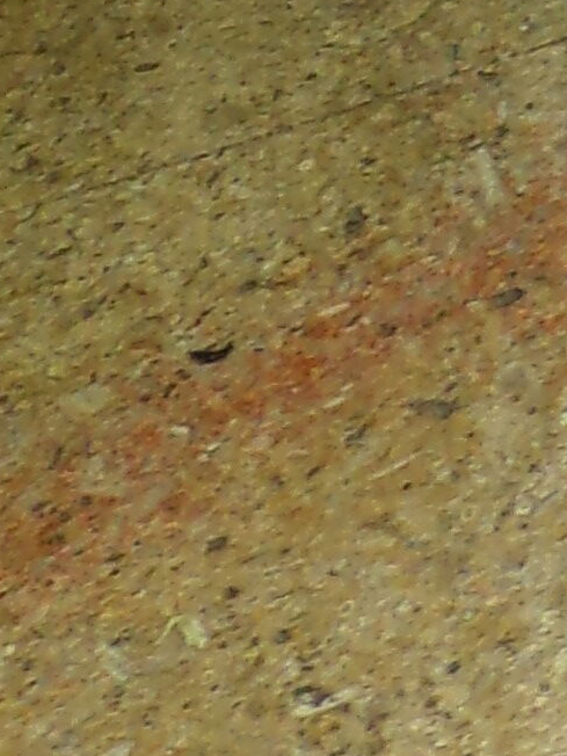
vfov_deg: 9.5
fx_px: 4324
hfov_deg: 6.9
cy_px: -662
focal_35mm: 198
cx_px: 1578
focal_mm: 5
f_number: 3.1
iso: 175
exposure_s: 1/34
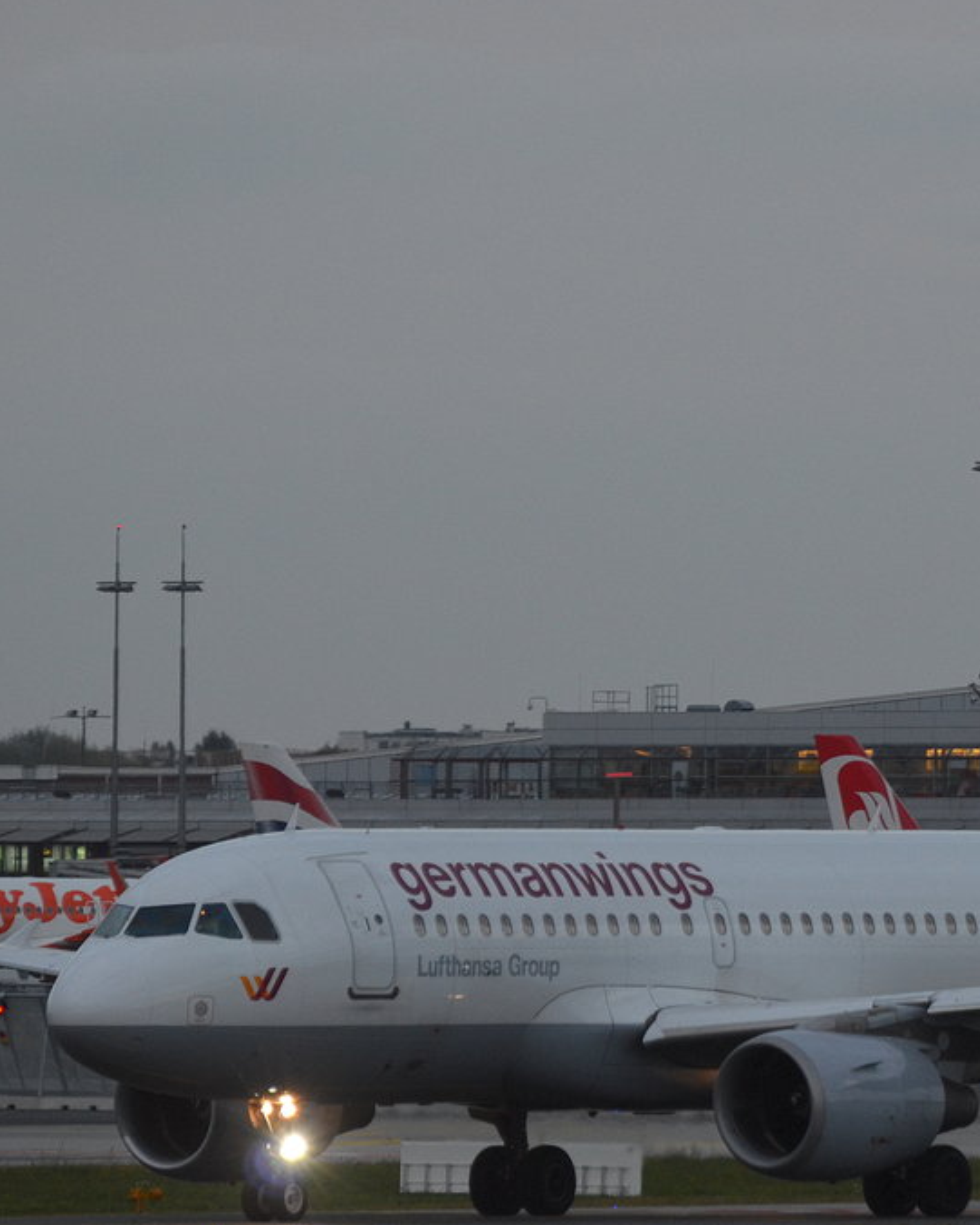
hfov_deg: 2.5
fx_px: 22582
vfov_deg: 3.1
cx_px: 792
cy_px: 565
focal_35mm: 623
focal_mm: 250
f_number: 5.6
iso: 640
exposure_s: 1/250
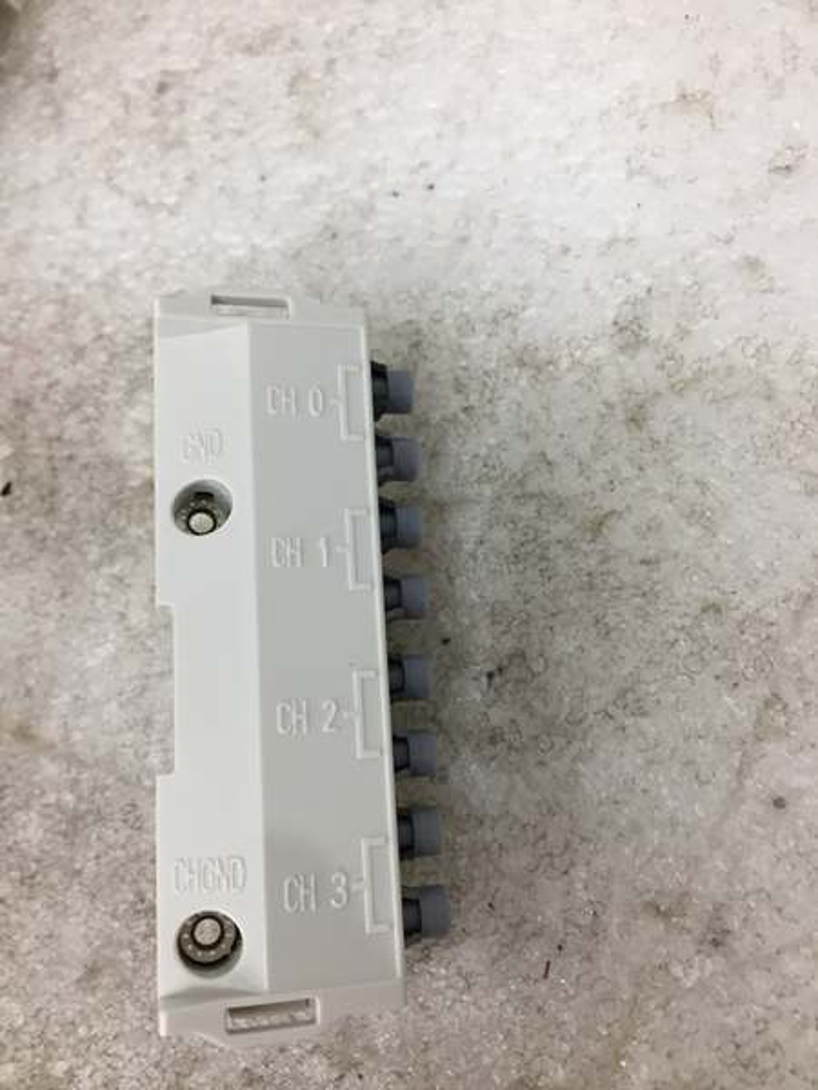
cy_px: 545
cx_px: 409
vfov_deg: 61.7
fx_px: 914
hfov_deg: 48.2
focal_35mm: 29
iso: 80
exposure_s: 1/33
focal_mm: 4.15
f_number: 2.2
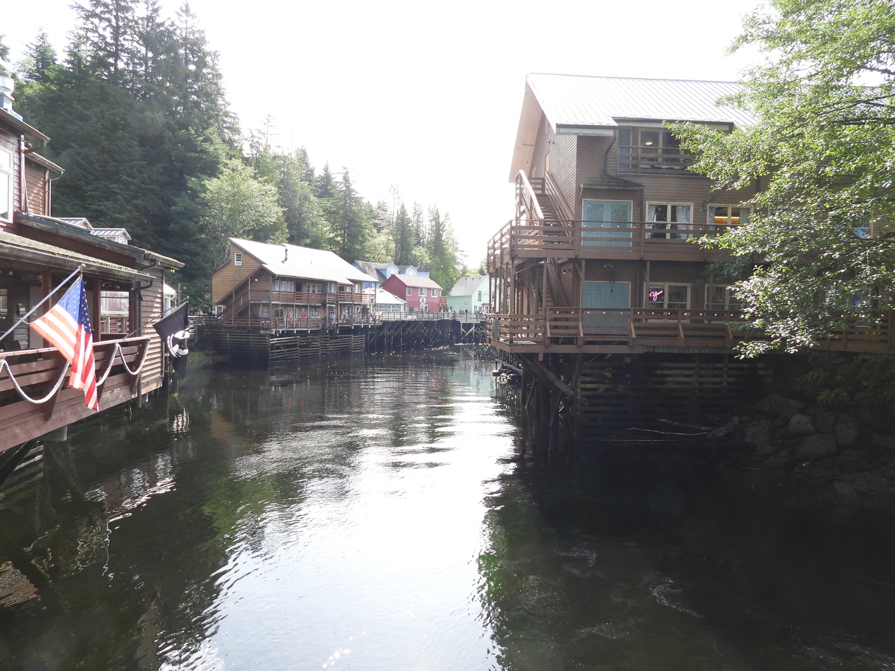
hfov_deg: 71.6
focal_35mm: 24
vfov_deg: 56.8
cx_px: 448
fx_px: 621
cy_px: 336
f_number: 2.8
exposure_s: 1/320
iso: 100
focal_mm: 4.3
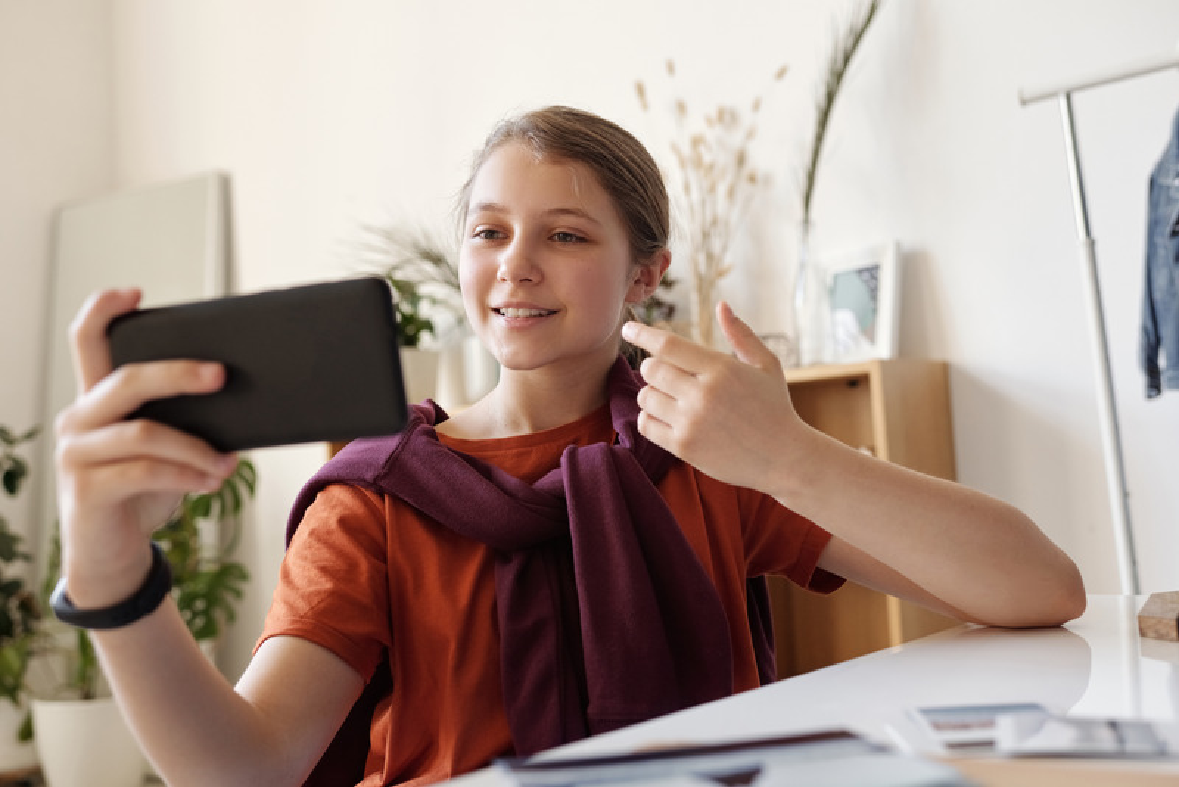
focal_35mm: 35
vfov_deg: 37.9
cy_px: 394
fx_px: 1147
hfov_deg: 54.4
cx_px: 590
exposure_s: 1/100
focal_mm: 35
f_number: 3.2
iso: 400
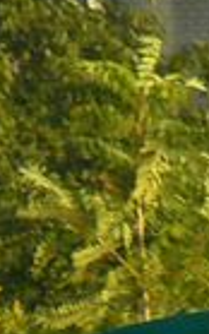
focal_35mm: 3375
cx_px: 915
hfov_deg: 0.4
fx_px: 30726
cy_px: 656
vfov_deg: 0.6
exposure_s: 1/400
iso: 200
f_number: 5
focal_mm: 72
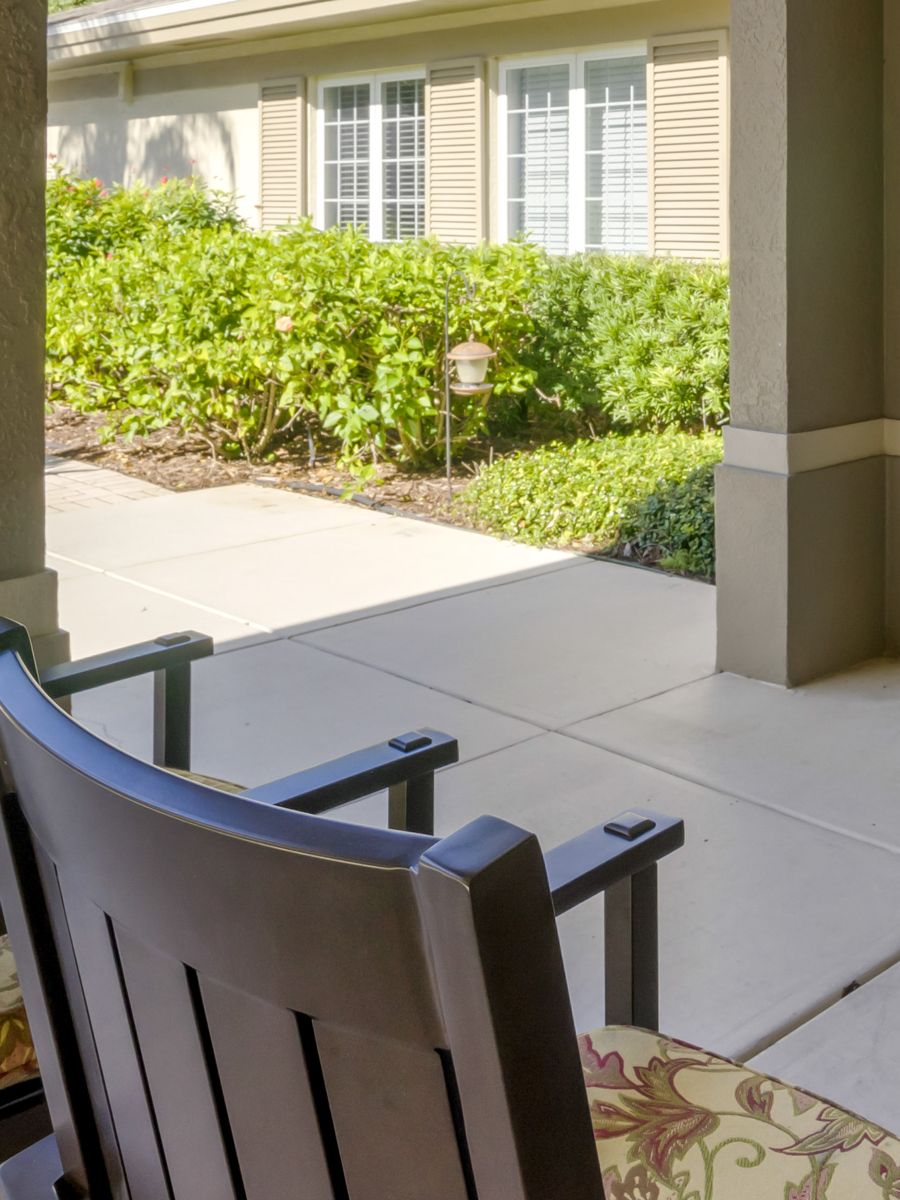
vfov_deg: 42.8
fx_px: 1421
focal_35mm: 41
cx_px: 774
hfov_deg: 33.6
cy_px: 175
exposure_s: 1/800
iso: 400
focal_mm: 16
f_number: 11
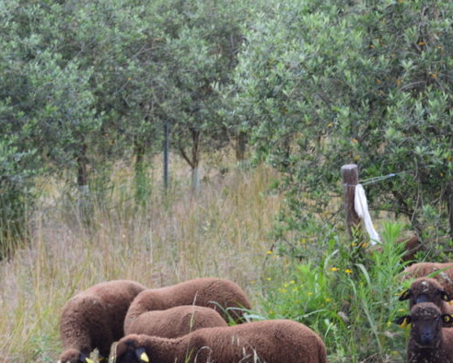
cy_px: 217
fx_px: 2159
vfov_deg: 9.6
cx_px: 433
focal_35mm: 161
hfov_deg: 11.9
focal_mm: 55
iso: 720
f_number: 8
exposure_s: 1/60
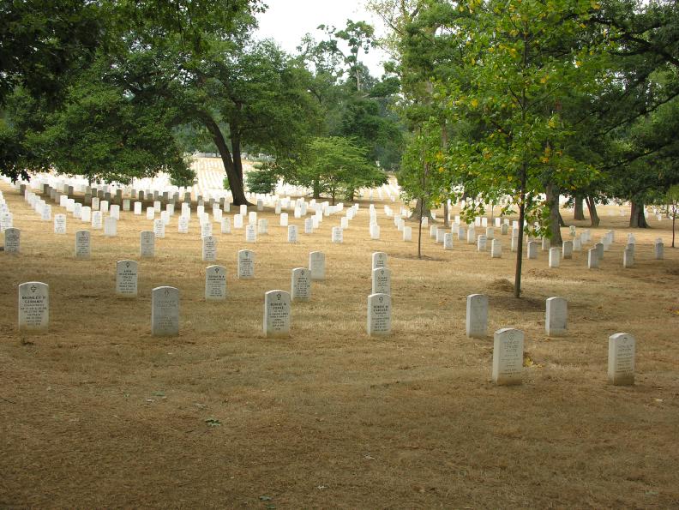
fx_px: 785
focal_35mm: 40
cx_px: 340
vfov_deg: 36.0
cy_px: 255
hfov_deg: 46.8
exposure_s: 1/106
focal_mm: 10.2
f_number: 4.6
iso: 50
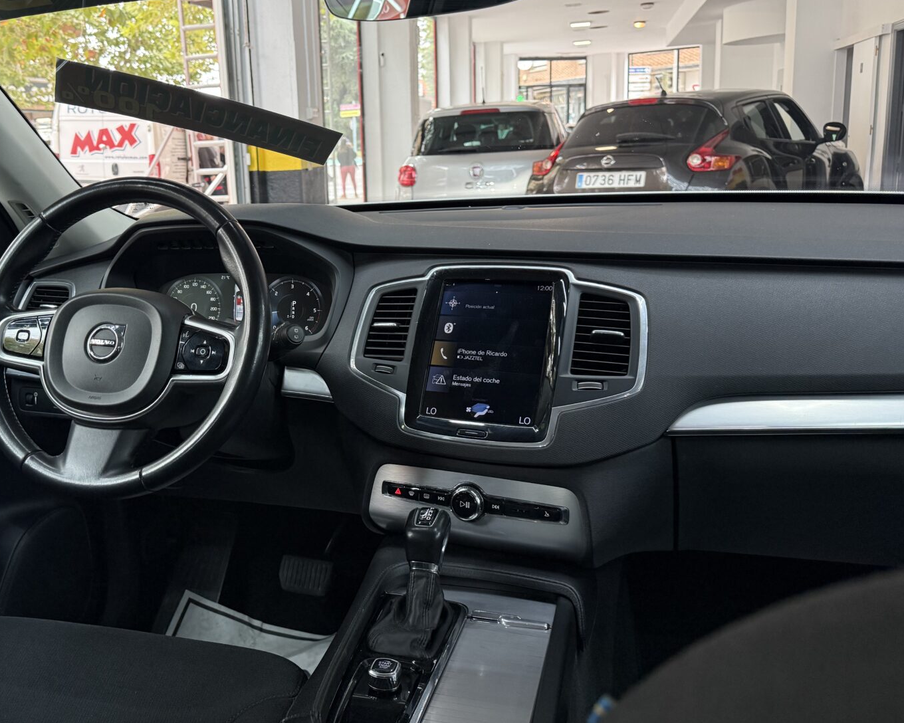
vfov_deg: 47.0
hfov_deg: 56.3
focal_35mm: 31
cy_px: 306
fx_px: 829
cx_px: 322
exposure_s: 1/62
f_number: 1.78
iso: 200
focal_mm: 6.76
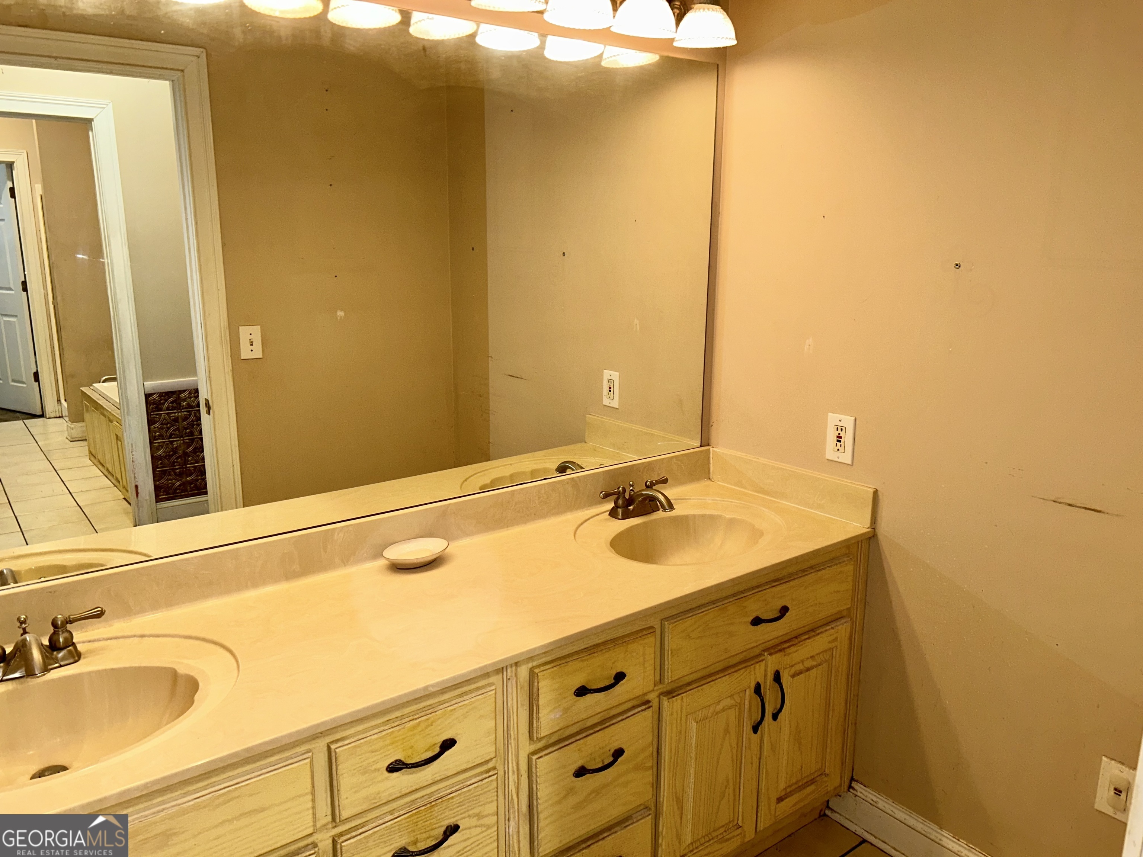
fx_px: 859
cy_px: 428
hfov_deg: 67.3
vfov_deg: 53.1
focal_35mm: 26
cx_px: 572
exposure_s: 1/30
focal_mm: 5.7
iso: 40
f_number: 1.5
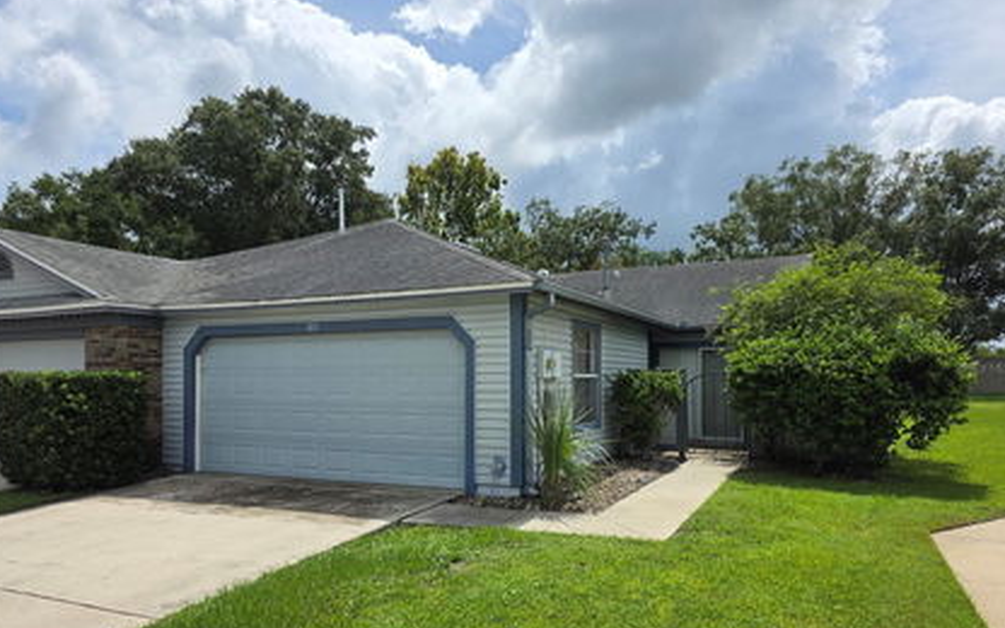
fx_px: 685
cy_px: 367
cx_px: 499
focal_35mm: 25
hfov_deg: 72.5
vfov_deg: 49.1
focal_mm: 6.3
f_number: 1.7
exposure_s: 1/7944
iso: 64
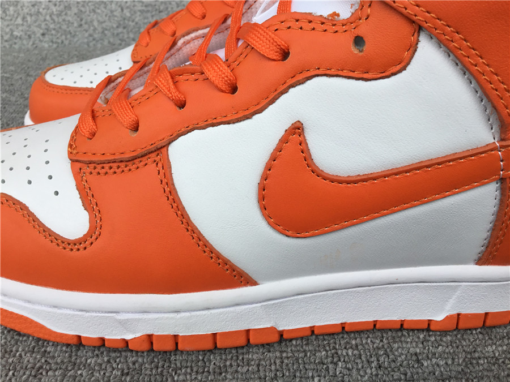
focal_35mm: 31
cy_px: 191
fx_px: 457
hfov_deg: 58.4
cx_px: 255
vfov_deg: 45.4
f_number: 2.4
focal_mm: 3.3
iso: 25
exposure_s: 1/264
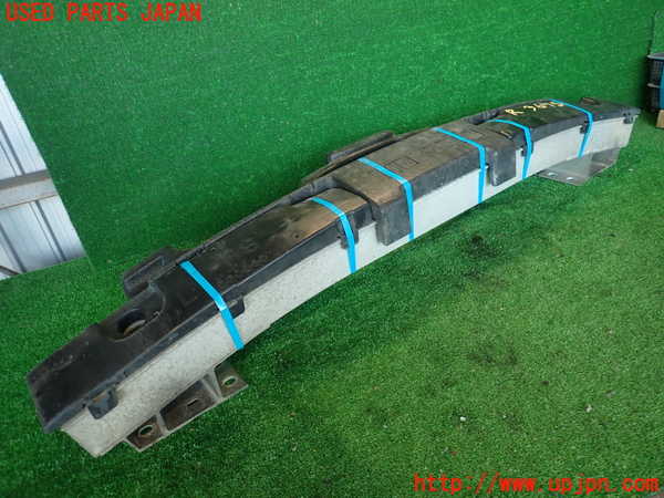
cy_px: 249
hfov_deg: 69.4
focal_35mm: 25
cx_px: 332
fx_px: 480
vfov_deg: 54.9
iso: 160
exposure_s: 1/60
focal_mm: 4.5
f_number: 2
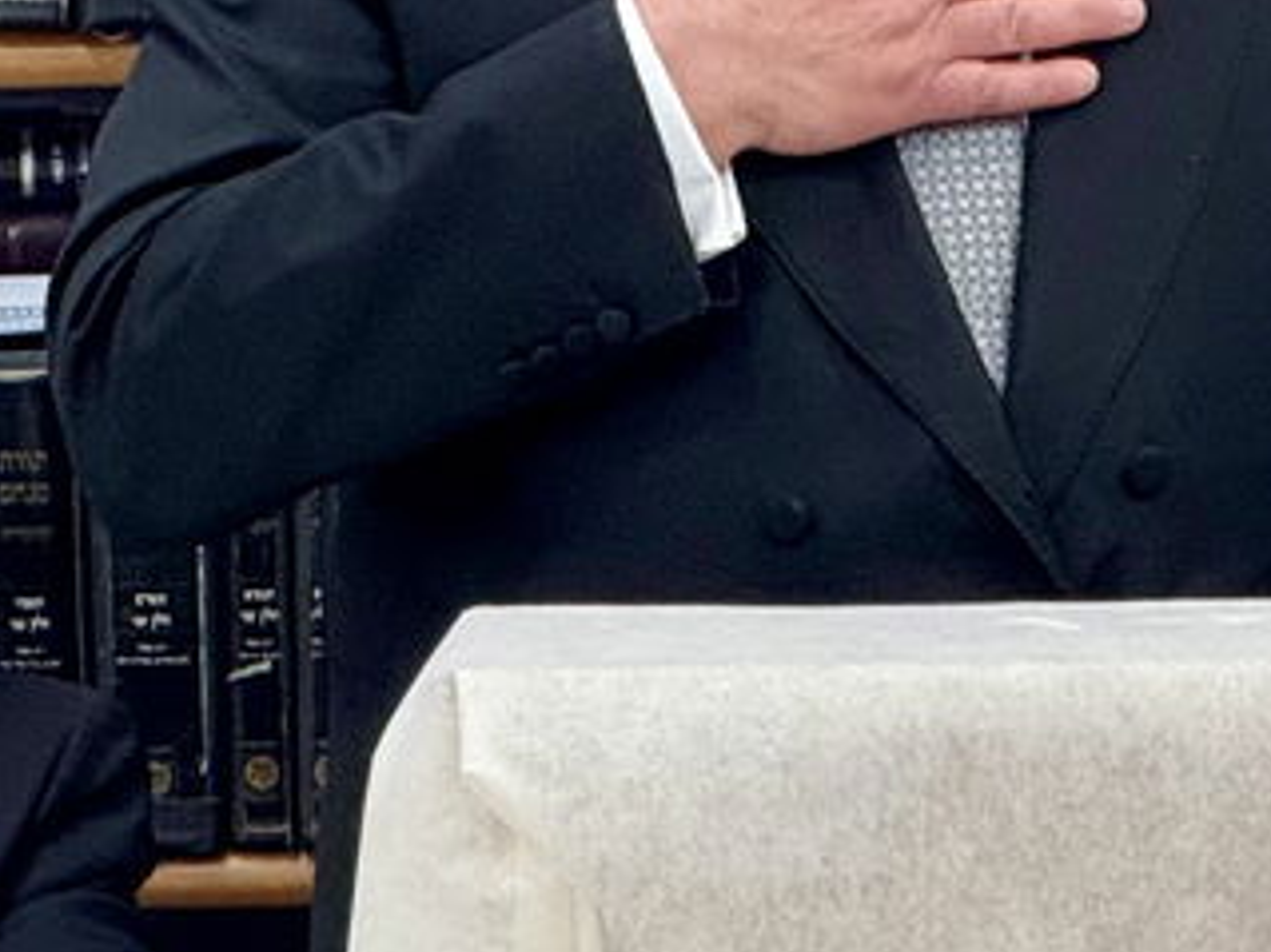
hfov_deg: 3.8
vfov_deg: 2.8
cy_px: 143
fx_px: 19343
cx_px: 809
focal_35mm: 527
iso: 320
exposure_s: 1/63
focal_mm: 15.66
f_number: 2.8
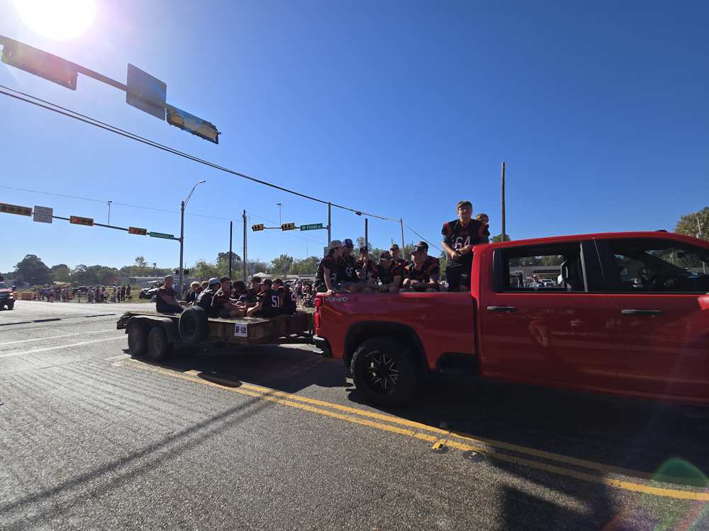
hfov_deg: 106.2
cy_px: 266
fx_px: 266
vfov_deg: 89.9
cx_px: 354
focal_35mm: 13
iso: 50
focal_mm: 2.2
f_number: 2.2
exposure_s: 1/2890
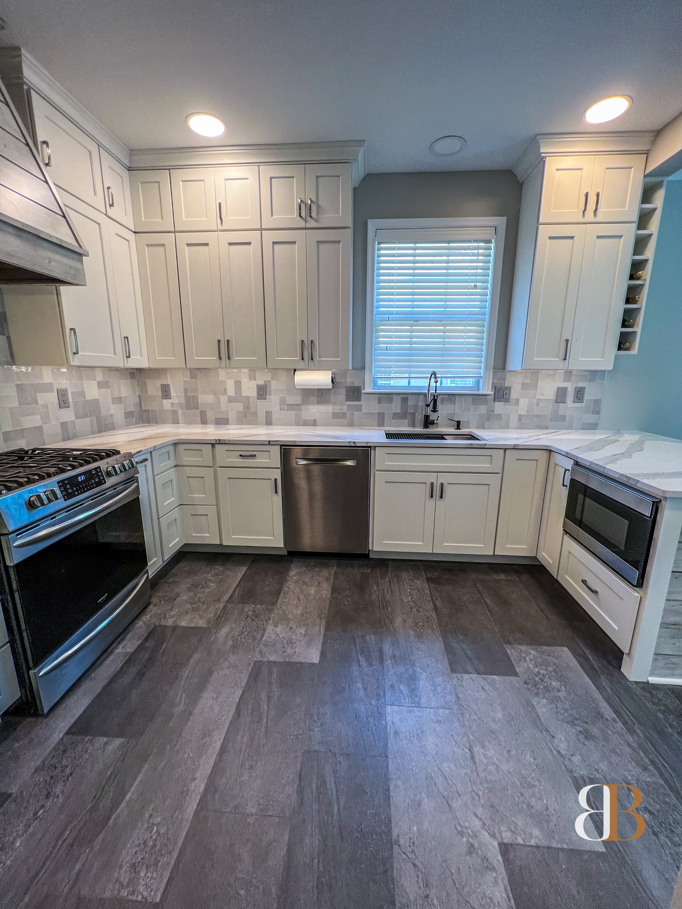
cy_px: 454
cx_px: 341
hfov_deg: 89.9
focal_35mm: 13
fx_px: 341
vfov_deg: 106.2
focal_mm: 1.57
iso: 100
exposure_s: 1/120
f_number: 1.8
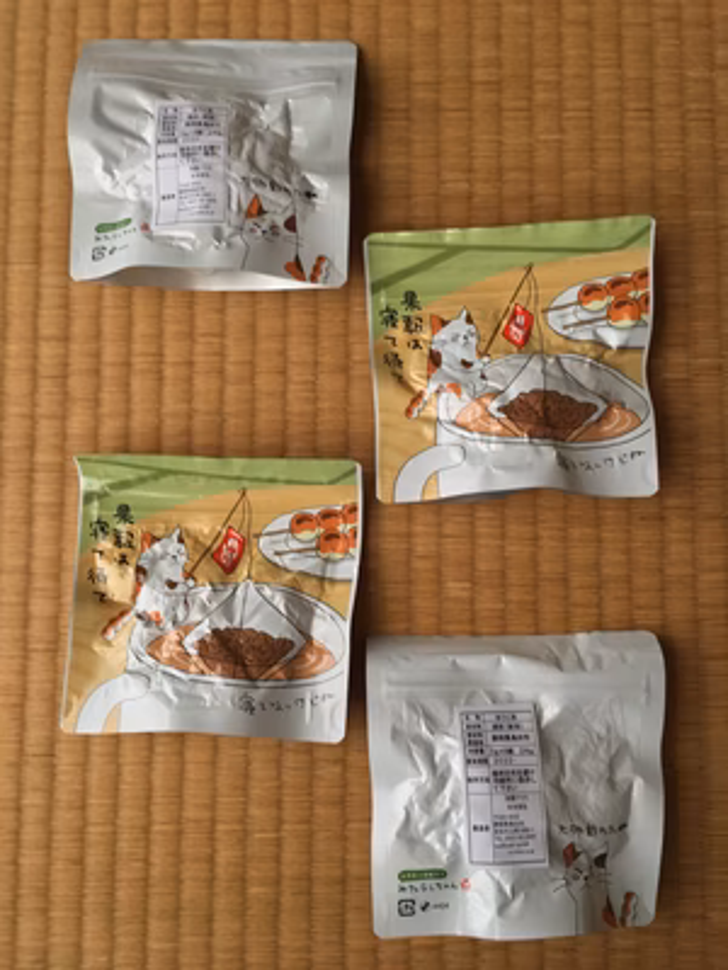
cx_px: 364
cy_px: 485
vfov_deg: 61.7
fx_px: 813
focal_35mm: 29
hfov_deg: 48.2
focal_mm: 4.15
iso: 200
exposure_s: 1/24
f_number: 2.2
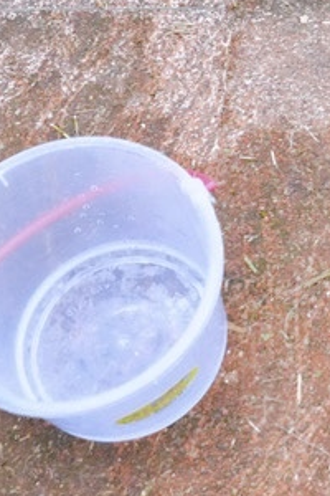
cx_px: 729
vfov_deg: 15.2
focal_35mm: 133
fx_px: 1829
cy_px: 32
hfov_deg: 9.4
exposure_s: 1/1000
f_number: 8
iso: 6400
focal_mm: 39
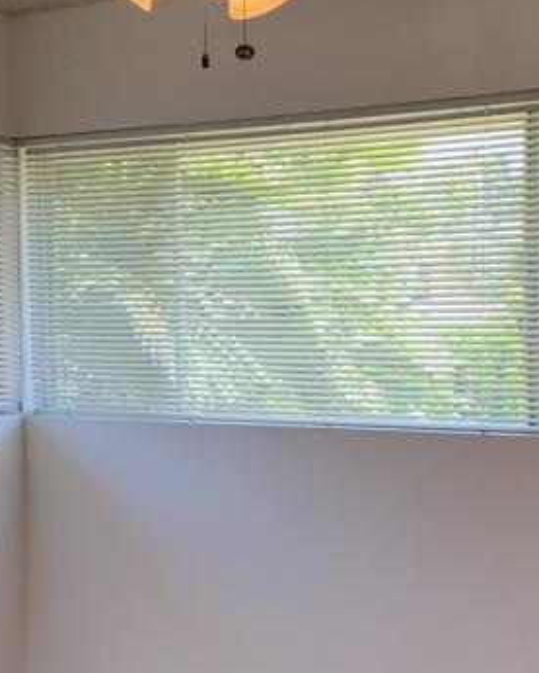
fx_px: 1495
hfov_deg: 20.3
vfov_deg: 25.1
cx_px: 376
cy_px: 490
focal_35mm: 75
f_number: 1.8
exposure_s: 1/120
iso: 64
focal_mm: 4.25
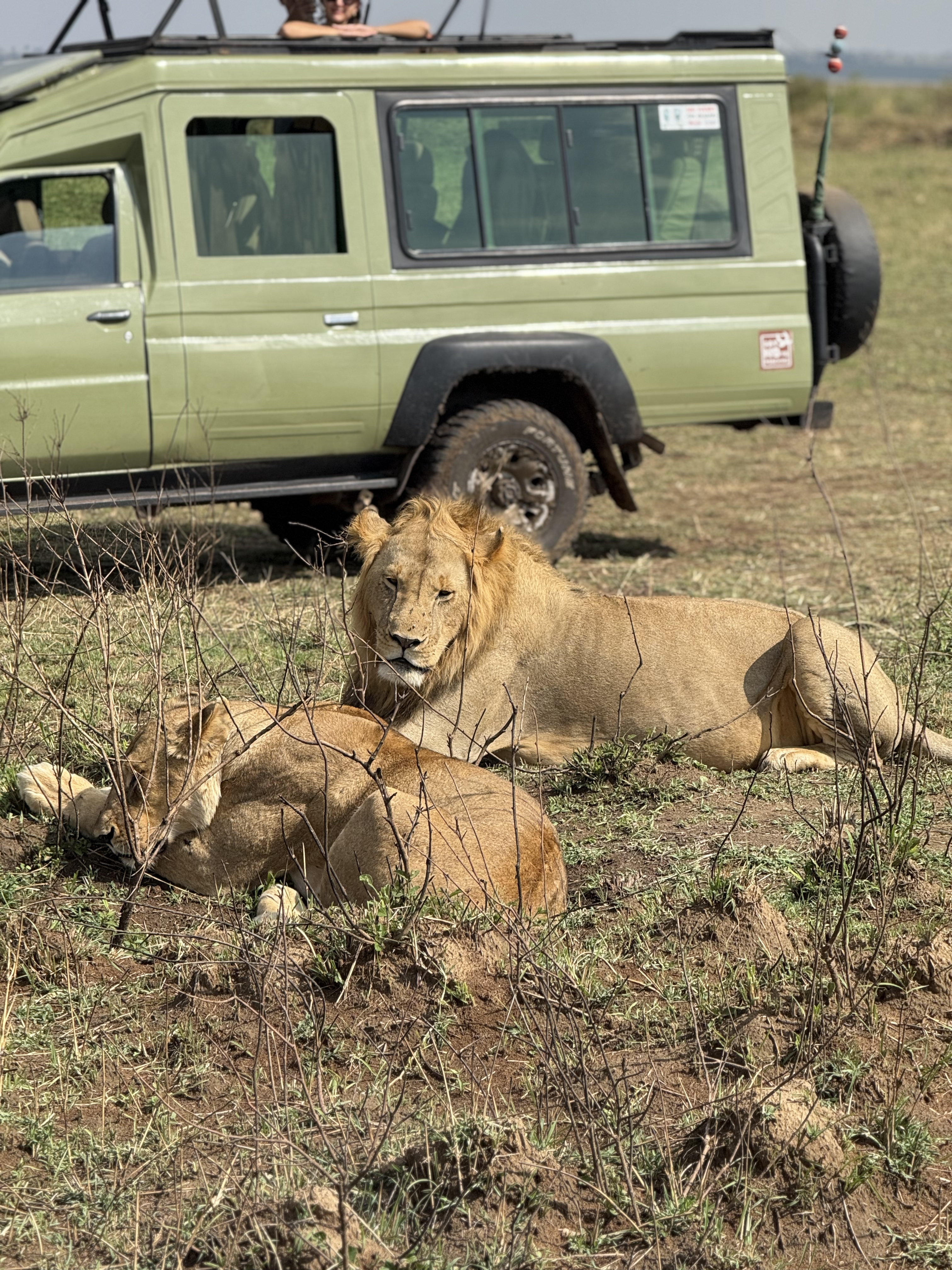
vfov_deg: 16.4
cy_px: 635
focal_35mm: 120
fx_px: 4400
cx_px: 476
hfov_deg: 12.3
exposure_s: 1/1148
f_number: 2.8
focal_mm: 15.66
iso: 50
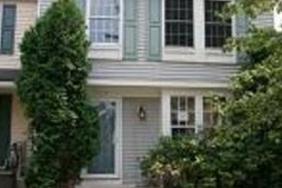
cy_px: 112
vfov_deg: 26.4
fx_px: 399
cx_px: 172
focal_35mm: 51
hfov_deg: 38.7
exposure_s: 1/125
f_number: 7.3
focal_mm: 6.3
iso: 100
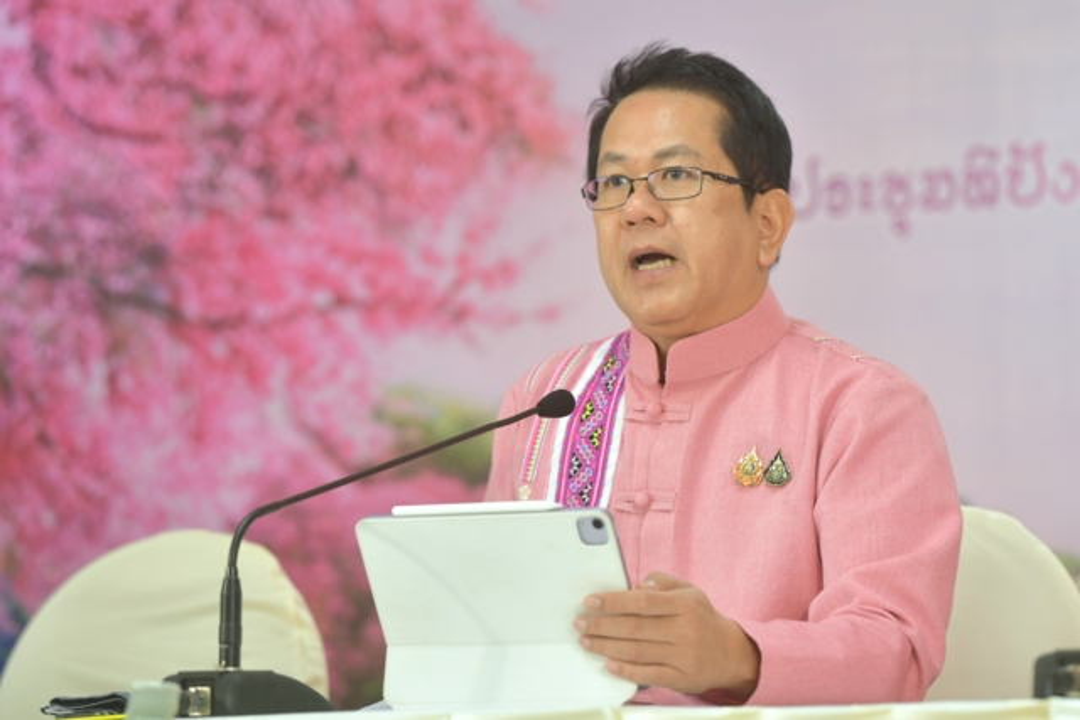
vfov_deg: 7.6
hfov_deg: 11.4
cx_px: 540
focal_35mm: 180
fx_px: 5401
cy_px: 360
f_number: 4
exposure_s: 1/200
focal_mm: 180
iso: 1250
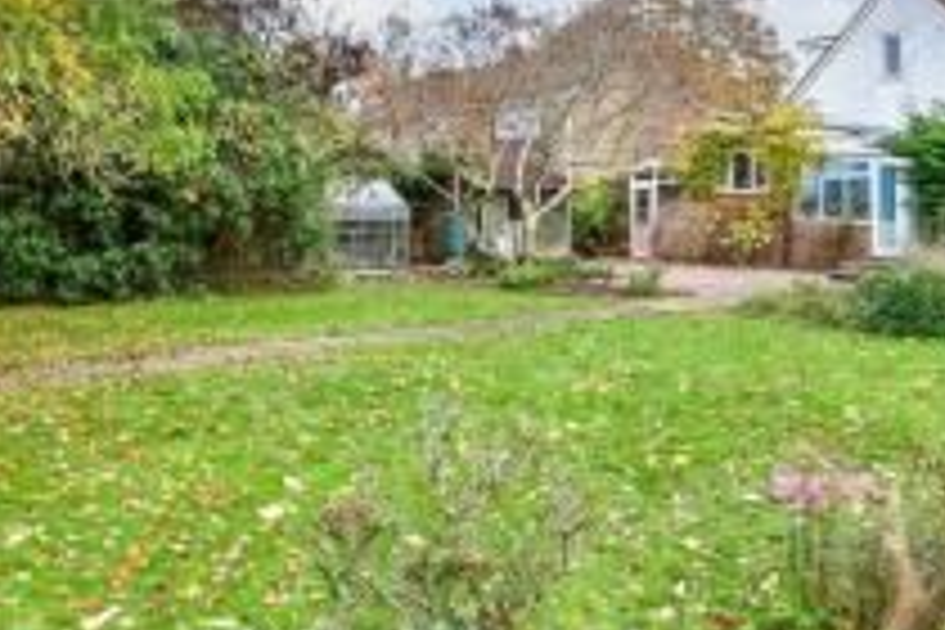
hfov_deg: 55.1
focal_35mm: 34
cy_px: 169
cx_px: 598
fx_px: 892
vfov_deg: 38.0
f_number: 7.1
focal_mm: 10
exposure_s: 1/160
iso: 500
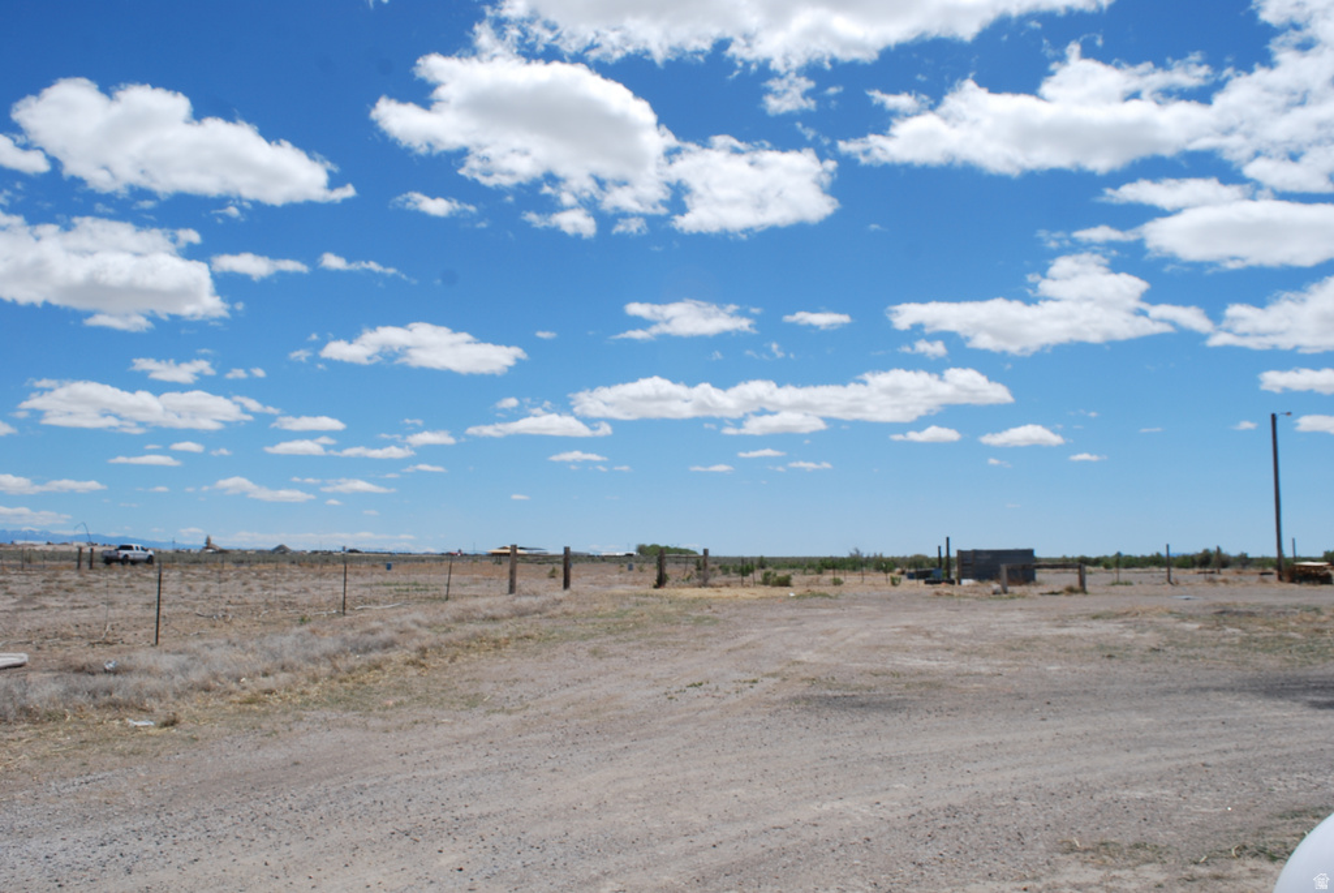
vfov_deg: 48.0
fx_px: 1001
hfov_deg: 67.3
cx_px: 667
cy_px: 446
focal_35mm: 27
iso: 100
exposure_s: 1/320
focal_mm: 18
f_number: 9
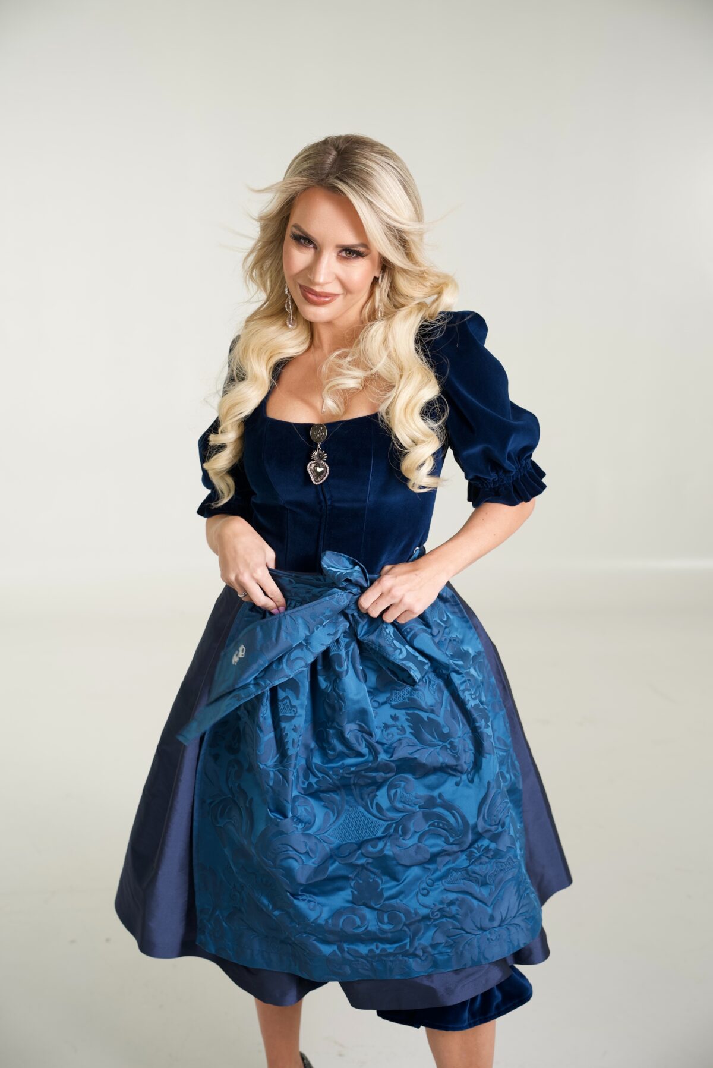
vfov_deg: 42.7
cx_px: 356
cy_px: 534
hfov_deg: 29.3
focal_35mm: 46
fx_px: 1365
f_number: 4
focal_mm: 46
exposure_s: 1/50
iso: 250
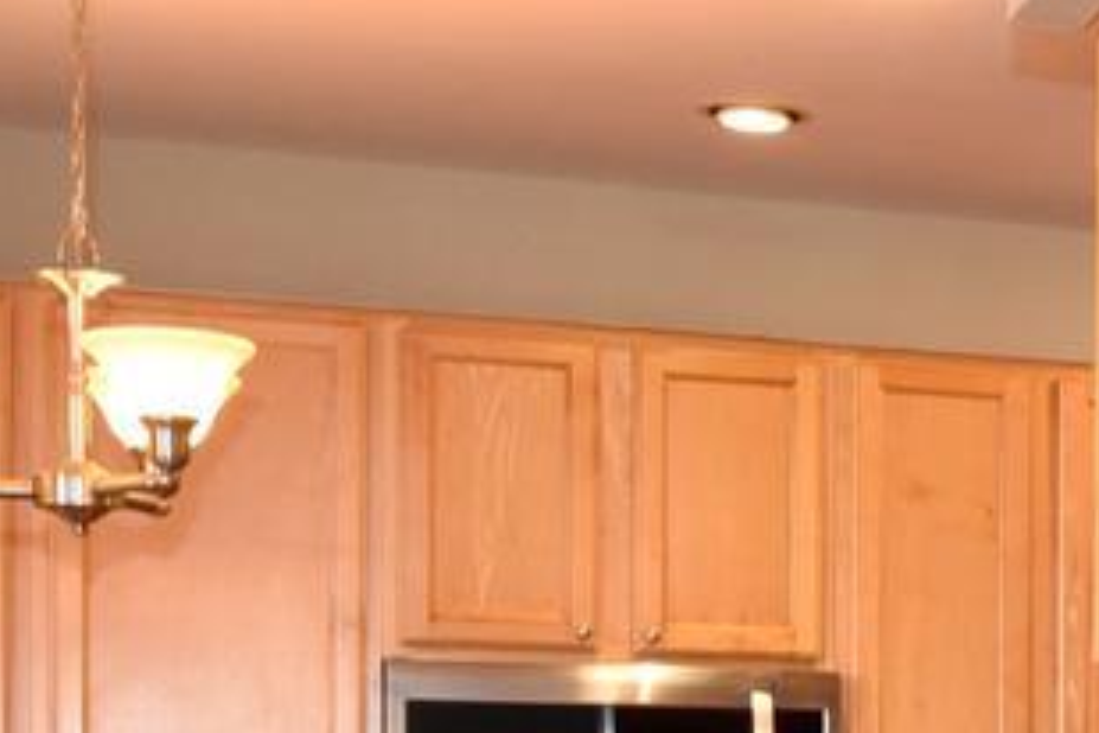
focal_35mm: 106
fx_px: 3236
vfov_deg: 12.7
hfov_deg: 15.5
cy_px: 834
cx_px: 2187
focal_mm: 16
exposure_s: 1/60
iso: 1250
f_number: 6.3
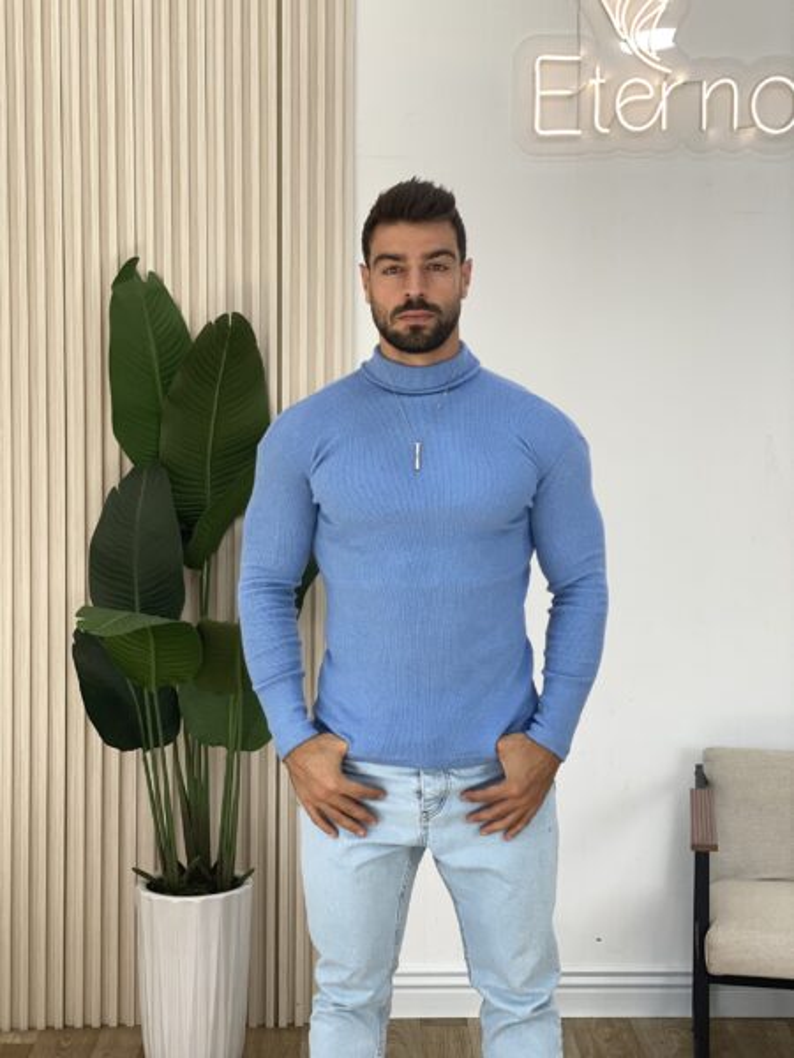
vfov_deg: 36.8
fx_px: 1590
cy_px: 529
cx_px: 397
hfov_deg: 28.0
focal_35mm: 52
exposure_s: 1/100
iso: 20
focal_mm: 6
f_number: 2
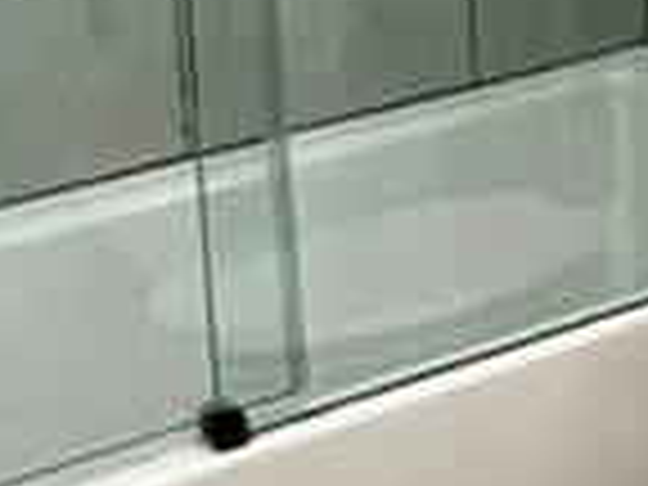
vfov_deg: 12.2
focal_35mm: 108
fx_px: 2022
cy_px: -468
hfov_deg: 14.7
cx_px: 1328
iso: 125
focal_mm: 1.57
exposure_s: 1/120
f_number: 1.8
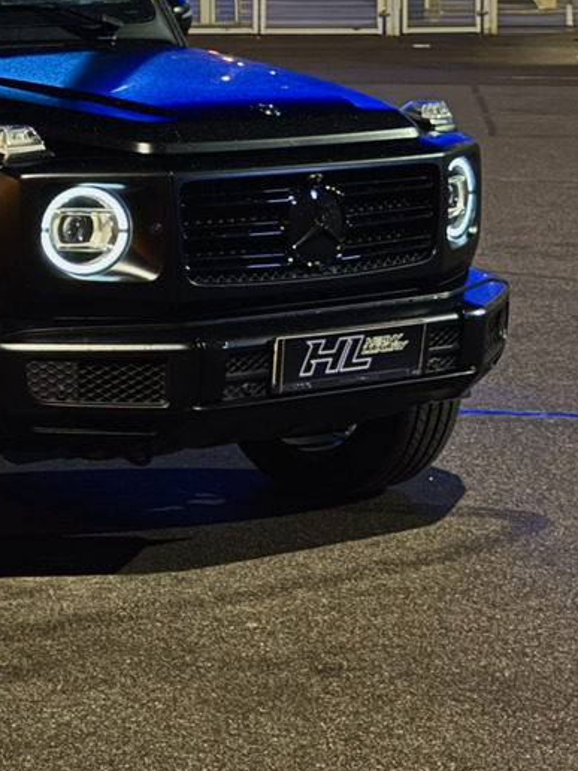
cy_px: 31
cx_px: -103
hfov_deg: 11.7
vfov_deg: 15.6
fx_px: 2761
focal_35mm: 124
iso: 640
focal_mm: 6.76
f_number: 1.78
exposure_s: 1/29
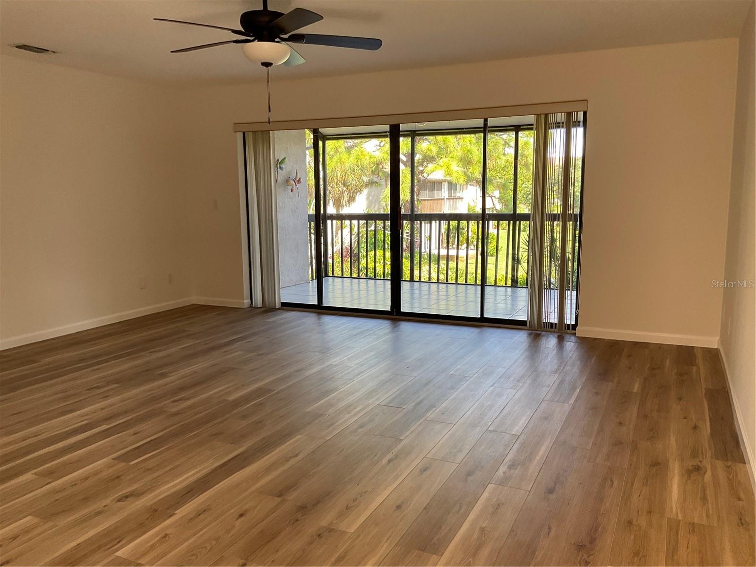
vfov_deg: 48.2
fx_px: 633
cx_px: 378
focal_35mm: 29
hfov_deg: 61.7
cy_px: 284
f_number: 1.8
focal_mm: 3
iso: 50
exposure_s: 1/122
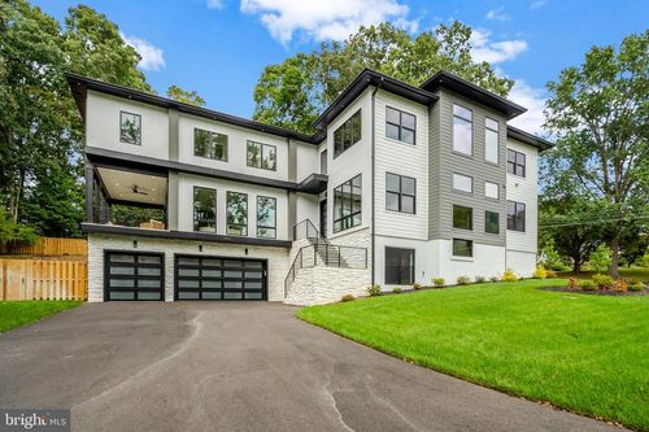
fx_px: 288
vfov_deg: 73.7
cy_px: 216
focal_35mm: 16
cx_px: 324
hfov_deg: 96.8
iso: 1250
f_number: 8
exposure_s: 1/1250
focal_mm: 16
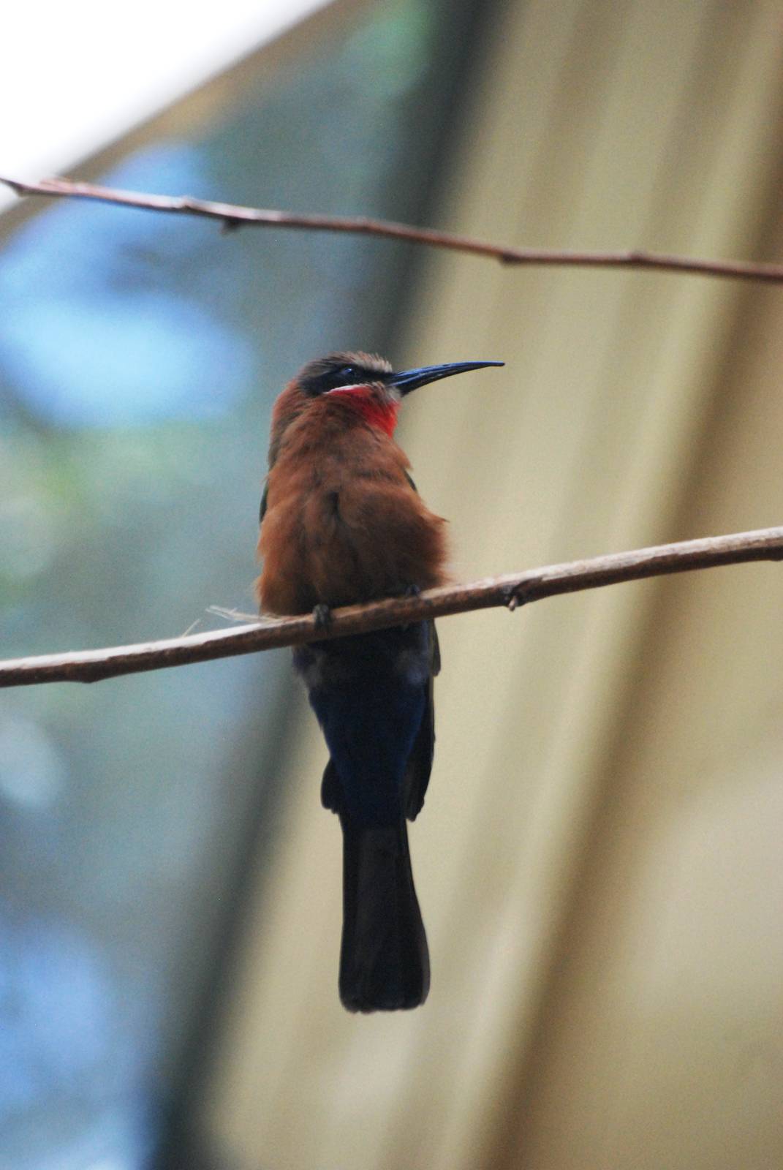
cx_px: 392
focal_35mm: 450
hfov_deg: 3.1
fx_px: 14639
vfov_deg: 4.6
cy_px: 585
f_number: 5.6
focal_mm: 300
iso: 1600
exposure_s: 1/1000
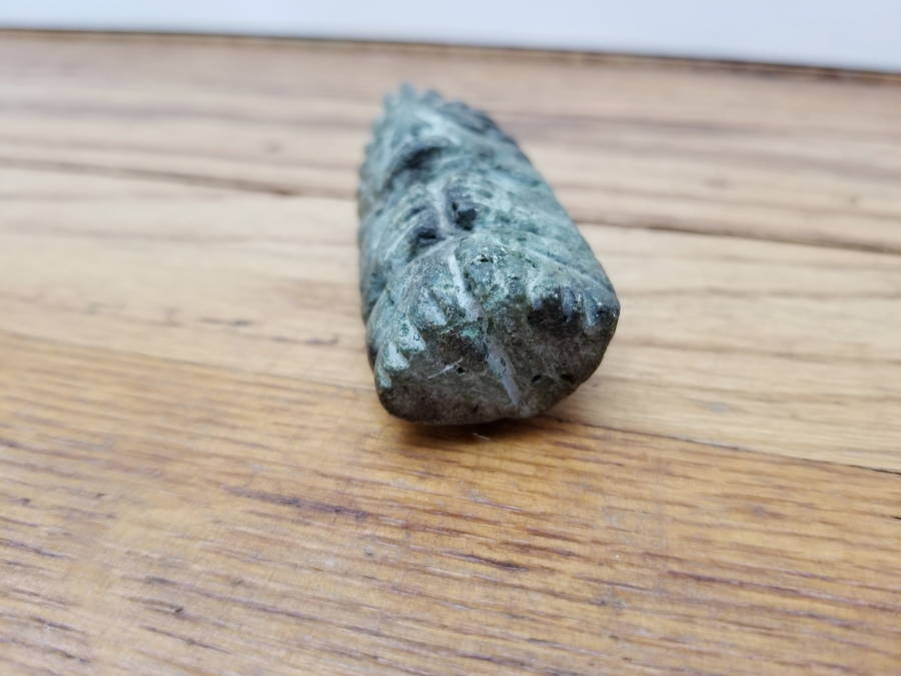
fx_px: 677
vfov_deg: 53.1
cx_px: 450
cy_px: 338
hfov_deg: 67.3
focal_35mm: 26
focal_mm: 4.25
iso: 250
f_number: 1.7
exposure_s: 1/17
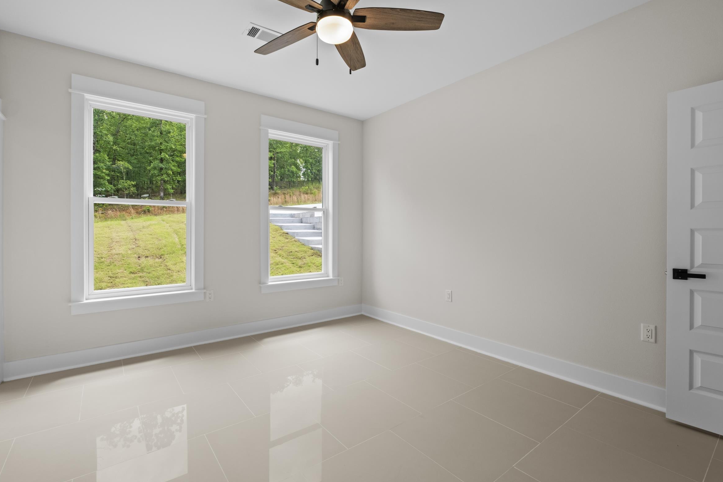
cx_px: 352
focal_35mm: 16
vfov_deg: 73.7
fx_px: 321
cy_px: 237
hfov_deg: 96.7
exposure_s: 1/6
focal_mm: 10
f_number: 7.1
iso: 250
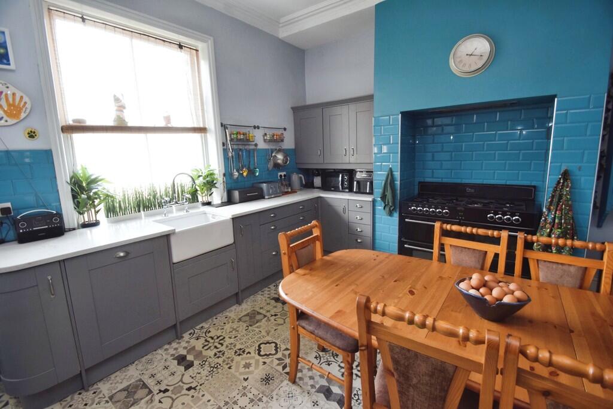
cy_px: 204
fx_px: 255
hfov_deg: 100.4
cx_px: 306
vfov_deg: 77.3
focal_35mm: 15
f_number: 4
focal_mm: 10
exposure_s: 1/60
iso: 560
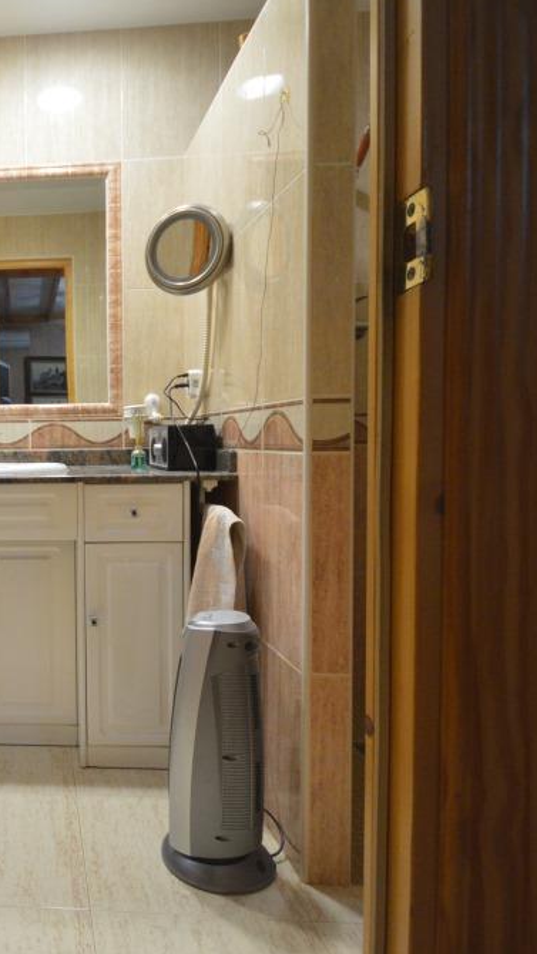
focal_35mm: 24
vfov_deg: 76.3
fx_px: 607
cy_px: 473
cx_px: -28
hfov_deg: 40.3
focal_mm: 10
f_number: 4
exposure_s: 1/60
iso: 1400
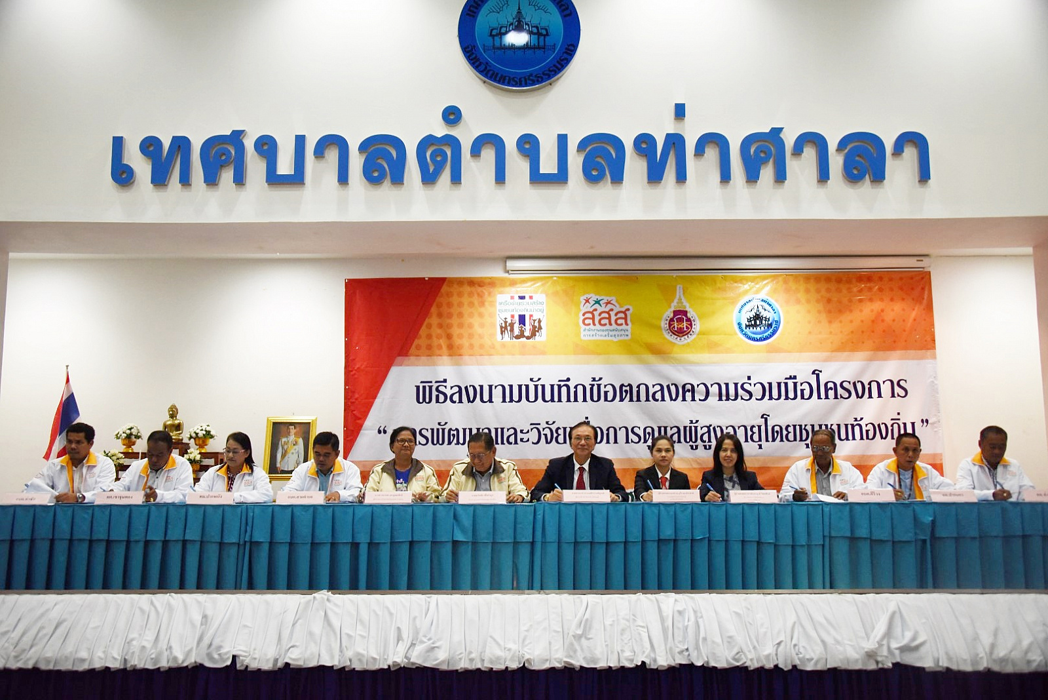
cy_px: 350
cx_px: 524
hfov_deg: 55.8
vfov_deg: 38.9
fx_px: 990
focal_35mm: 34
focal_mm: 34
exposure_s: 1/200
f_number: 3.8
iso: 2500
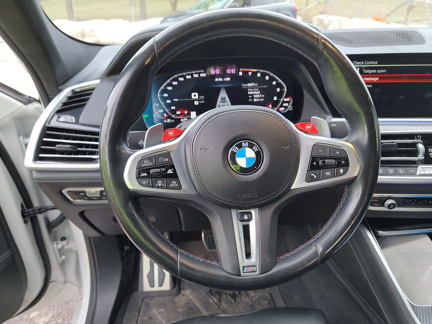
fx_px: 300
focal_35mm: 24
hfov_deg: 71.6
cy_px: 162
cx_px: 216
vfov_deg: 56.8
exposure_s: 1/59
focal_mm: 6.7
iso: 371
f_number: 1.8
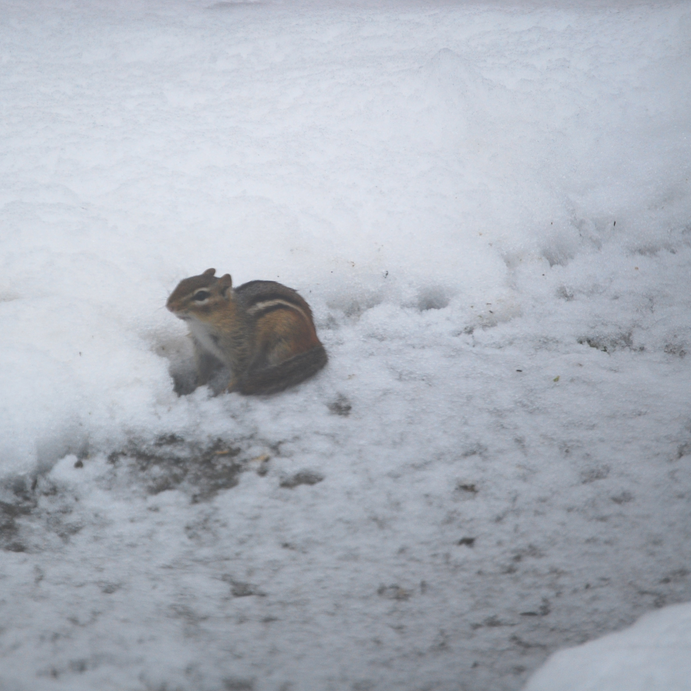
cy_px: 346
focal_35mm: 382
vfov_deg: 4.6
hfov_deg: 4.6
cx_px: 231
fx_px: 8627
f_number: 5.6
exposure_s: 1/250
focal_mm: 200
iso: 400
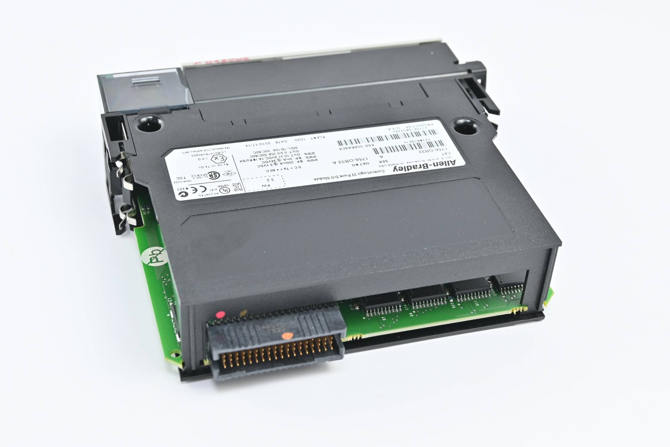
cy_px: 232
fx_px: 1005
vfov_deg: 25.1
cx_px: 320
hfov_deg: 36.9
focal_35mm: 54
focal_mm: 34
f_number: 6.3
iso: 200
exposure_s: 1/50
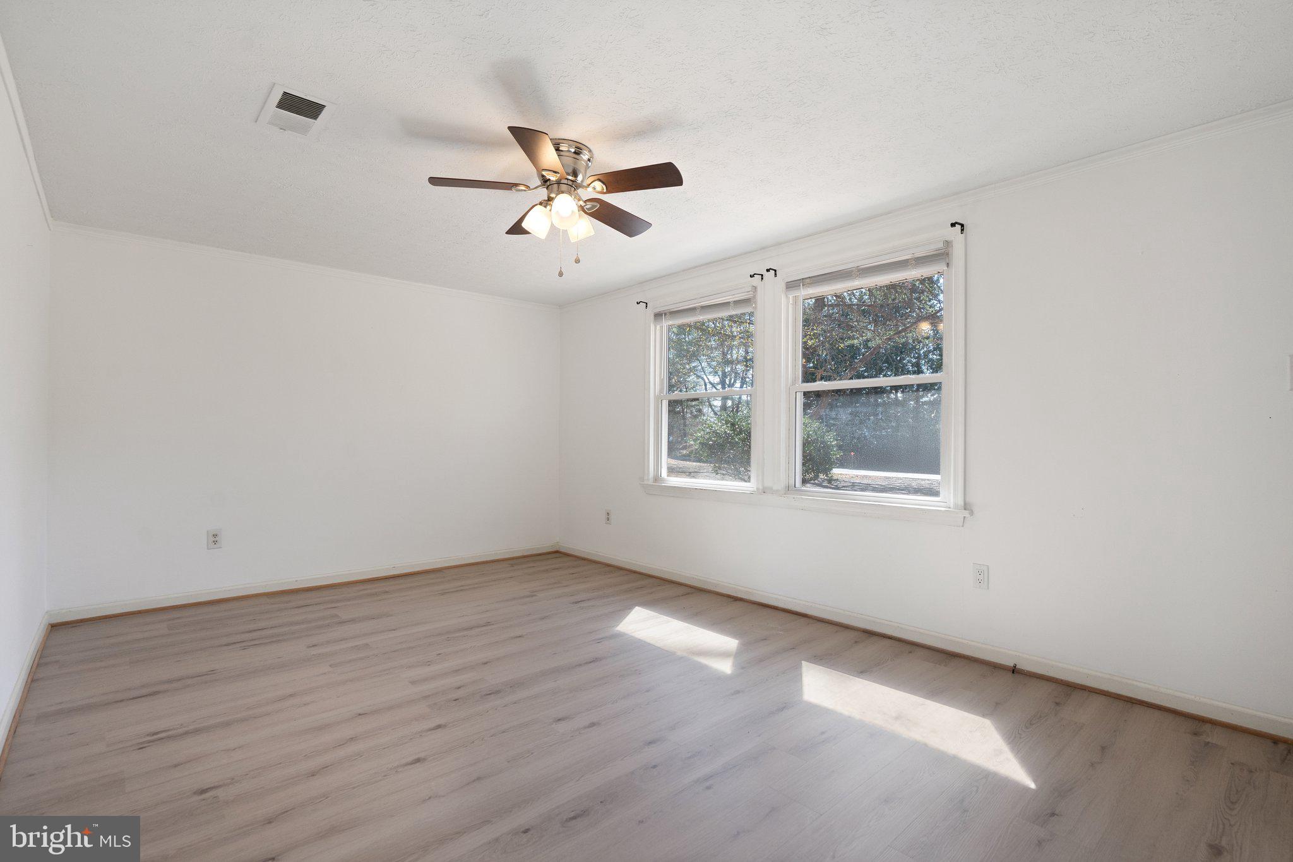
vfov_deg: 73.7
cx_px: 646
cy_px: 431
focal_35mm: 16
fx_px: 575
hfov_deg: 96.7
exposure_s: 1/40
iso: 500
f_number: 8
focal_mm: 16
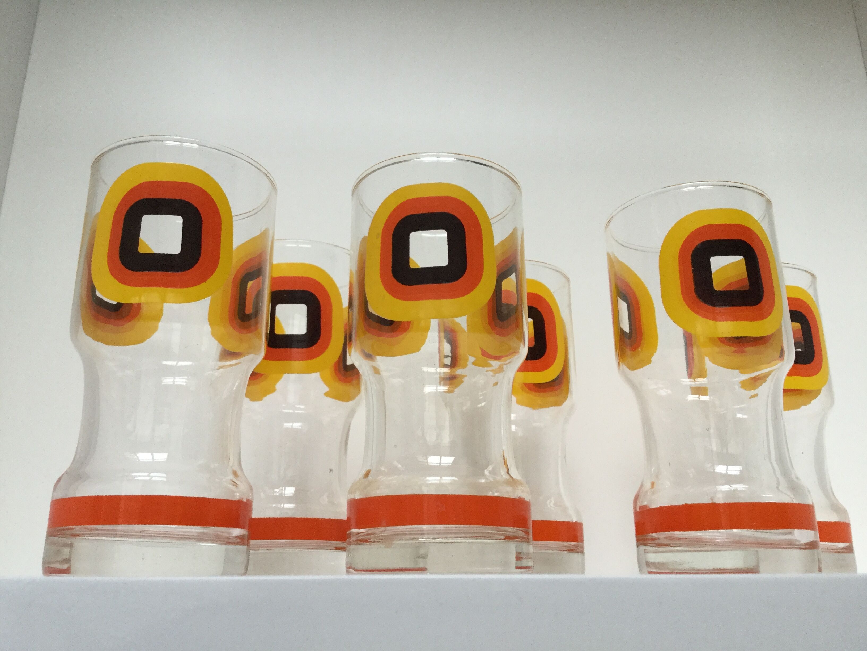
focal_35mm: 31
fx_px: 776
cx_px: 434
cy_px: 326
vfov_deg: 45.4
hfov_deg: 58.4
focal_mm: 3.3
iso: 100
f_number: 2.4
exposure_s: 1/33
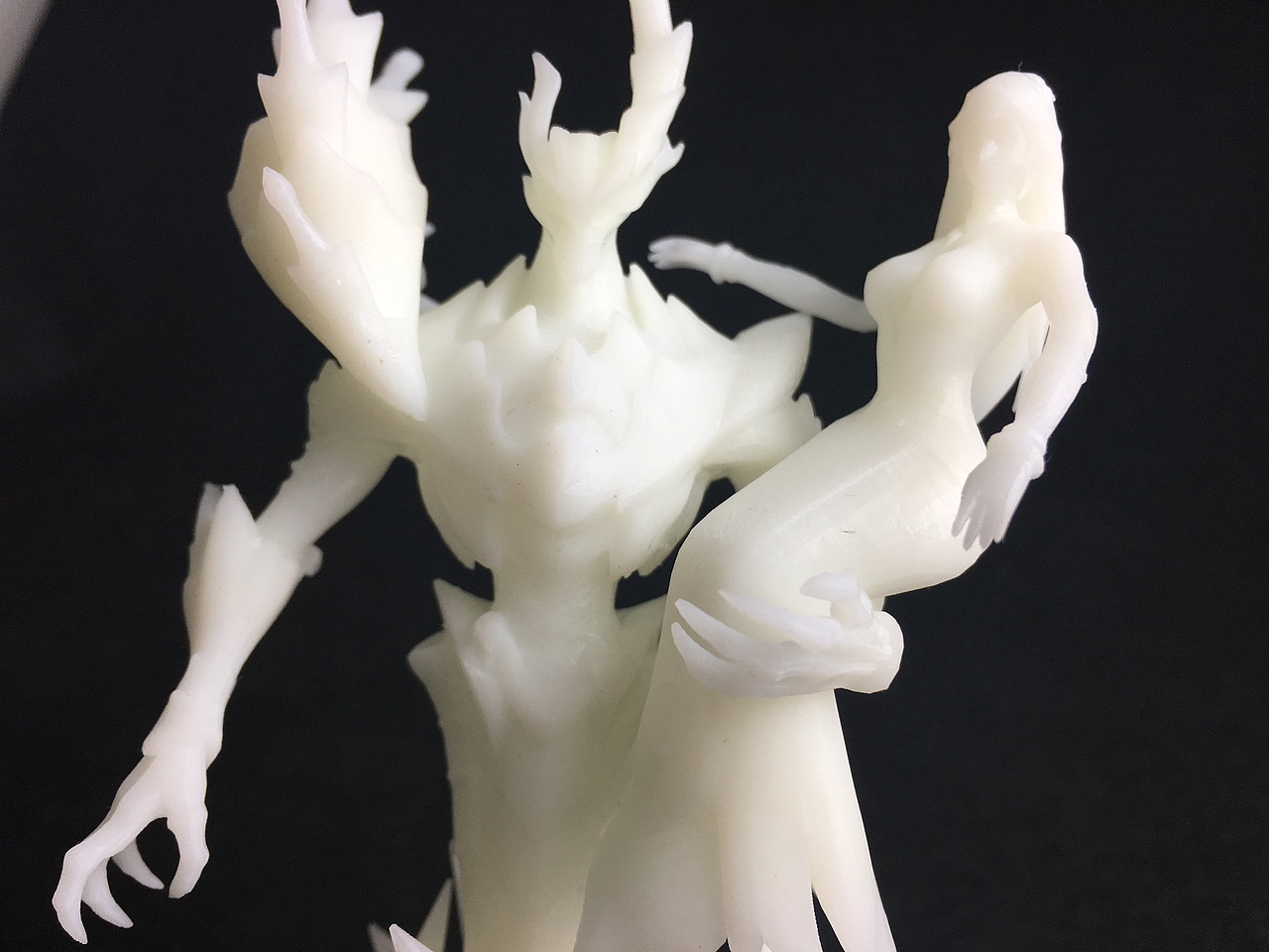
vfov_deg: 48.2
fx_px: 1063
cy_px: 476
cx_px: 634
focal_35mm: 29
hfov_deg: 61.7
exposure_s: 1/100
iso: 32
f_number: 2.2
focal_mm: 4.15
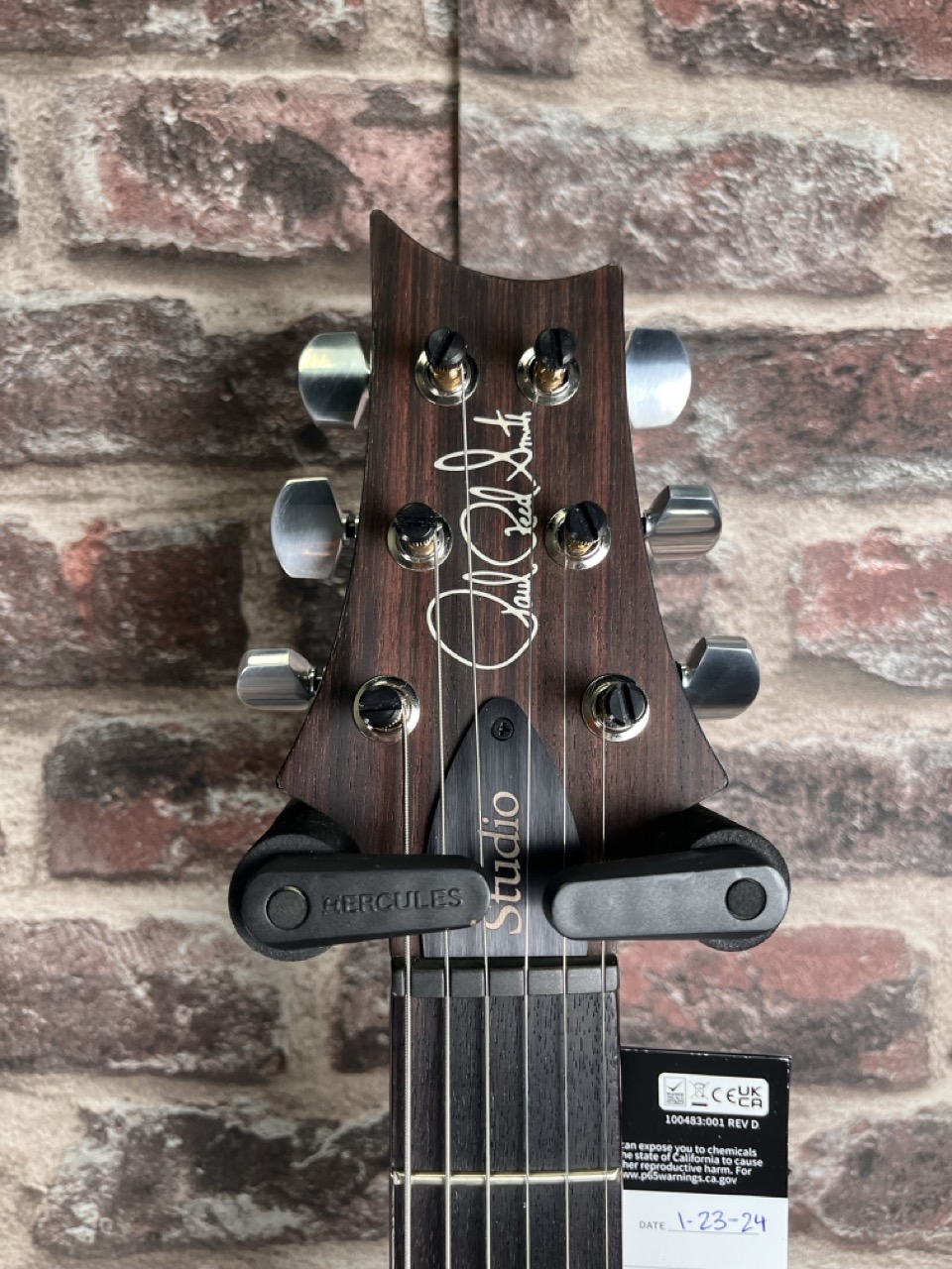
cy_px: 634
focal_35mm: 26
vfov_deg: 67.3
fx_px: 953
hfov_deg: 53.1
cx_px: 476
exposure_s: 1/121
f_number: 1.6
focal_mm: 5.1
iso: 80
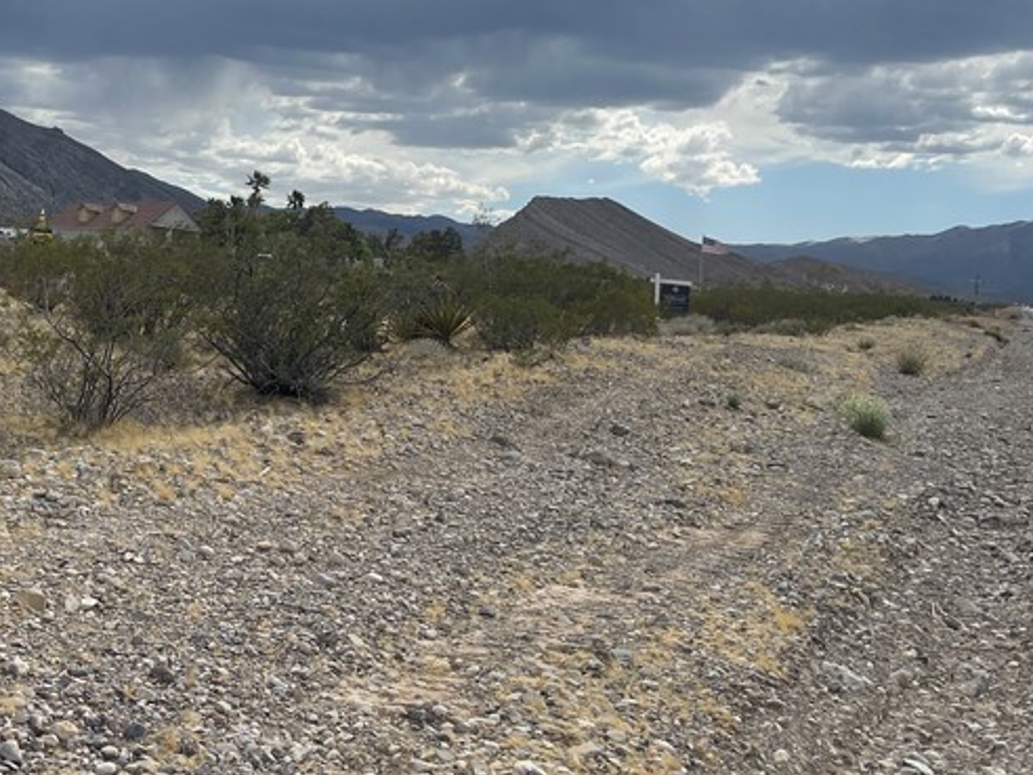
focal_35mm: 52
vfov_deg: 27.7
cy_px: 212
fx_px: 1552
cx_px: 160
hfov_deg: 35.2
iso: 32
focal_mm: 5.1
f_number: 1.6
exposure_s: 1/6579
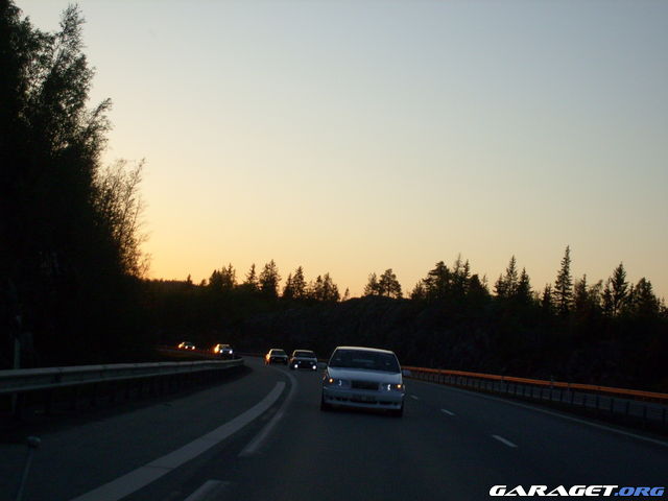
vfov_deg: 18.2
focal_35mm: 81
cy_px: 250
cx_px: 334
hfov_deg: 24.1
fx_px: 1563
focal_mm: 13.7
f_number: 4.2
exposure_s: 1/500
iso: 80
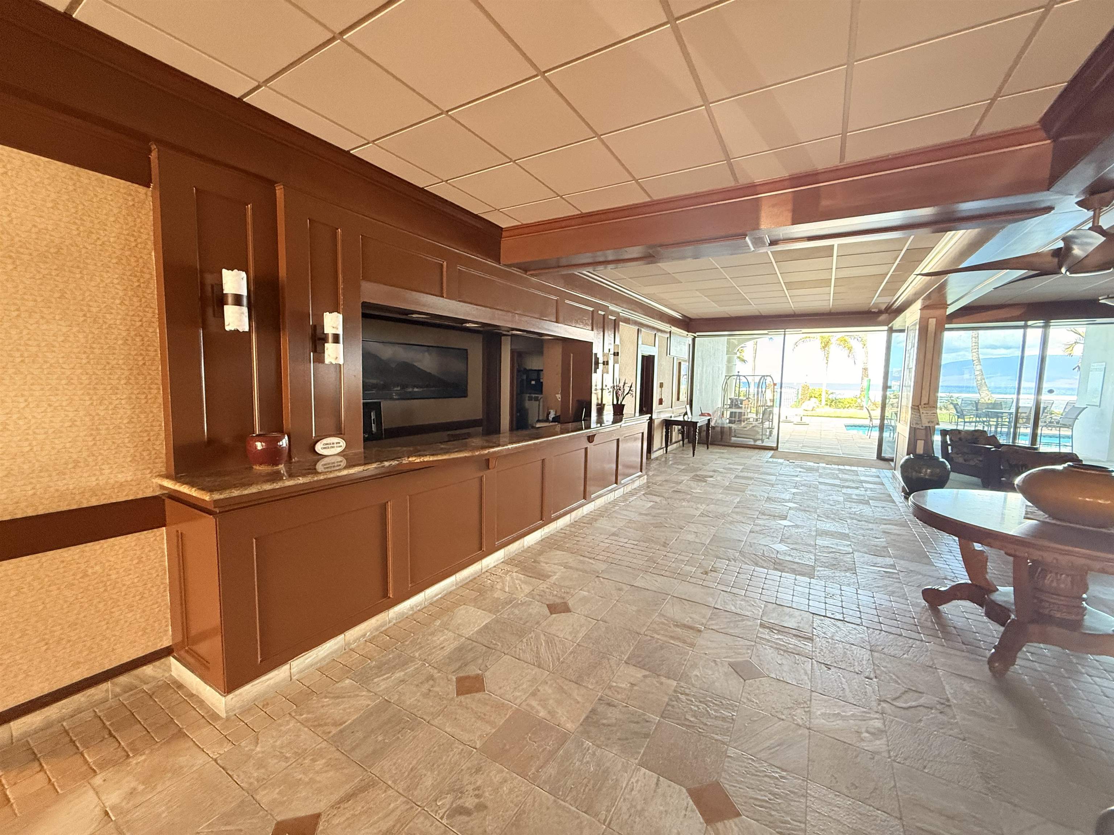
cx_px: 557
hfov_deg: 102.1
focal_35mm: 14
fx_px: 451
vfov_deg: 85.7
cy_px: 418
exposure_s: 1/86
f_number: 2.2
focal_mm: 2.22
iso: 400
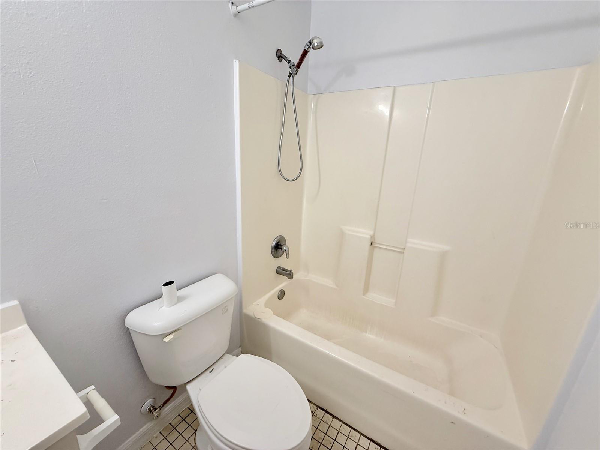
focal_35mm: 14
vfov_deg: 85.7
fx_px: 243
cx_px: 300
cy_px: 225
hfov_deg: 102.1
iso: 100
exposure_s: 1/120
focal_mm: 2.22
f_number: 2.2
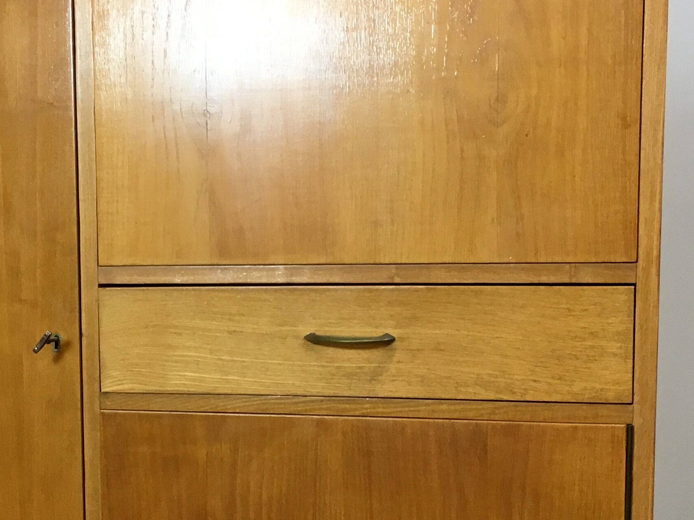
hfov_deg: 27.7
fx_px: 1383
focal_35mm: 69
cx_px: 169
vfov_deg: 21.2
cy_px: 378
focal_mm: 4.15
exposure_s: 1/33
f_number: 2.2
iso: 40
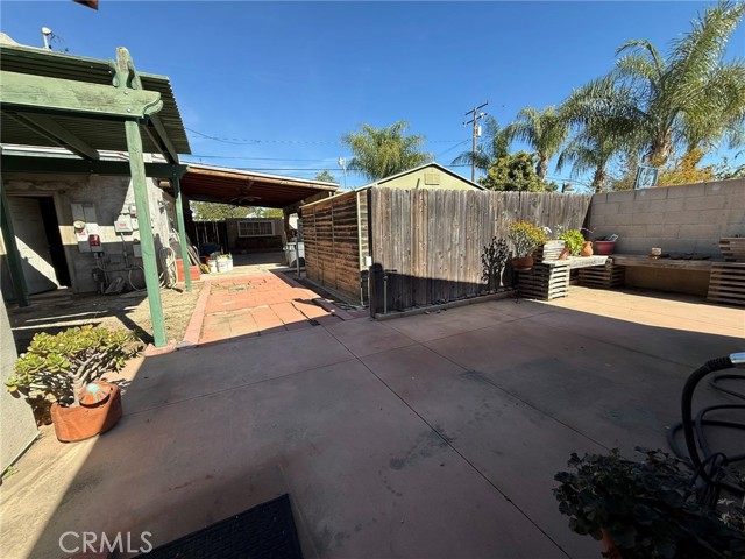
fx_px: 301
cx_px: 372
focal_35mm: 14
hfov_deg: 102.1
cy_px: 280
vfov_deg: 85.7
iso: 50
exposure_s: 1/888
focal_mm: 2.22
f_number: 2.2
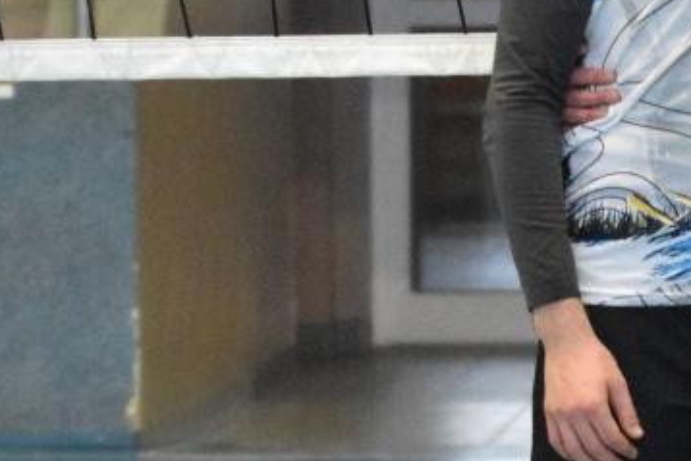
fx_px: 9005
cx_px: 1257
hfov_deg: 4.3
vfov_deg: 2.9
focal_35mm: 469
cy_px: 339
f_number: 2.8
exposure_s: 1/1250
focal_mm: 70
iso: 5000
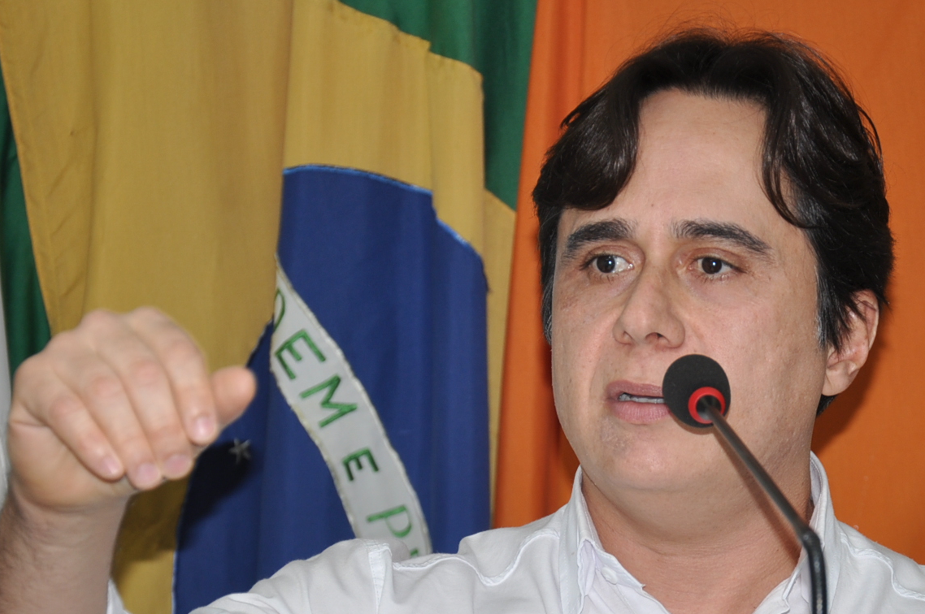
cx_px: 635
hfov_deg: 9.7
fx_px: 5439
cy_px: 473
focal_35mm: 212
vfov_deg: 6.5
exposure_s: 1/60
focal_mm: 75
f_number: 5.3
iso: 200
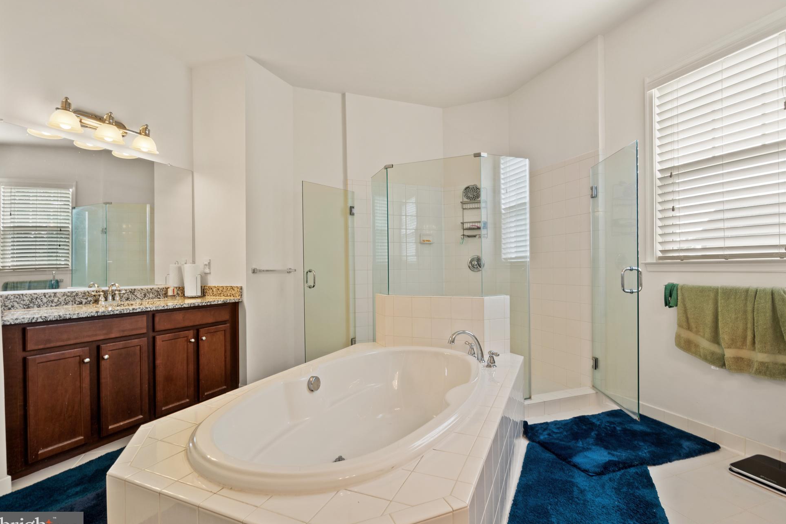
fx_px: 349
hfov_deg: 96.7
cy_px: 262
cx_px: 412
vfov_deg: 73.7
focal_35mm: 16
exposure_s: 1/1.67
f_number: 8
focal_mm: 10
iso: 100
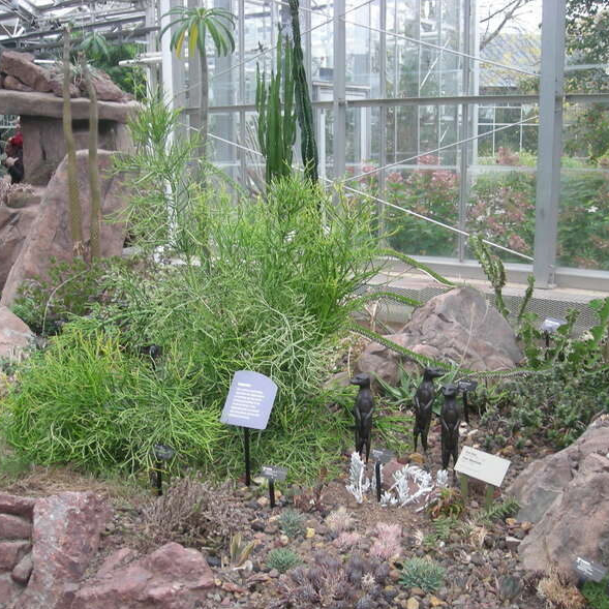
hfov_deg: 40.0
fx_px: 836
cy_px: 309
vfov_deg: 40.0
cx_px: 287
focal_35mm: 42
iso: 53
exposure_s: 1/59.8
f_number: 2.8
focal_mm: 5.7
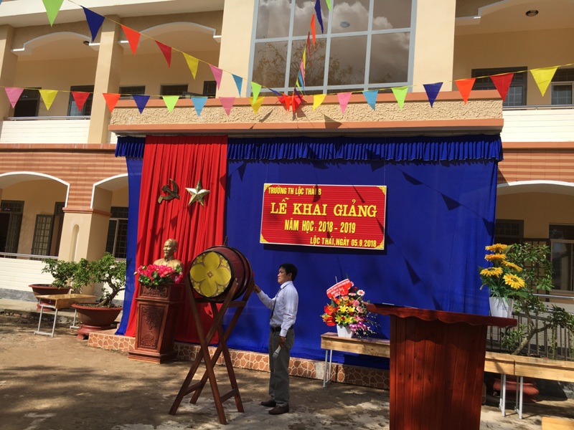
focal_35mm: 29
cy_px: 215
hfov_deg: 61.7
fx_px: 481
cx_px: 287
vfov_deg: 48.2
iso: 25
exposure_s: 1/2198
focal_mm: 4.15
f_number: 2.2
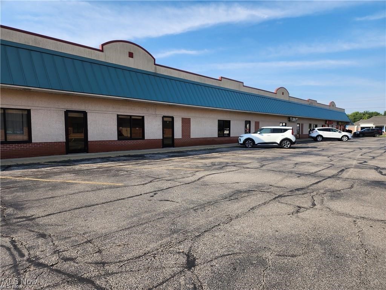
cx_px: 193
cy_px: 145
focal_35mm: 23
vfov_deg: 58.9
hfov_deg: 73.9
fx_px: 256
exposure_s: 1/694
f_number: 1.8
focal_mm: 6.4
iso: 12
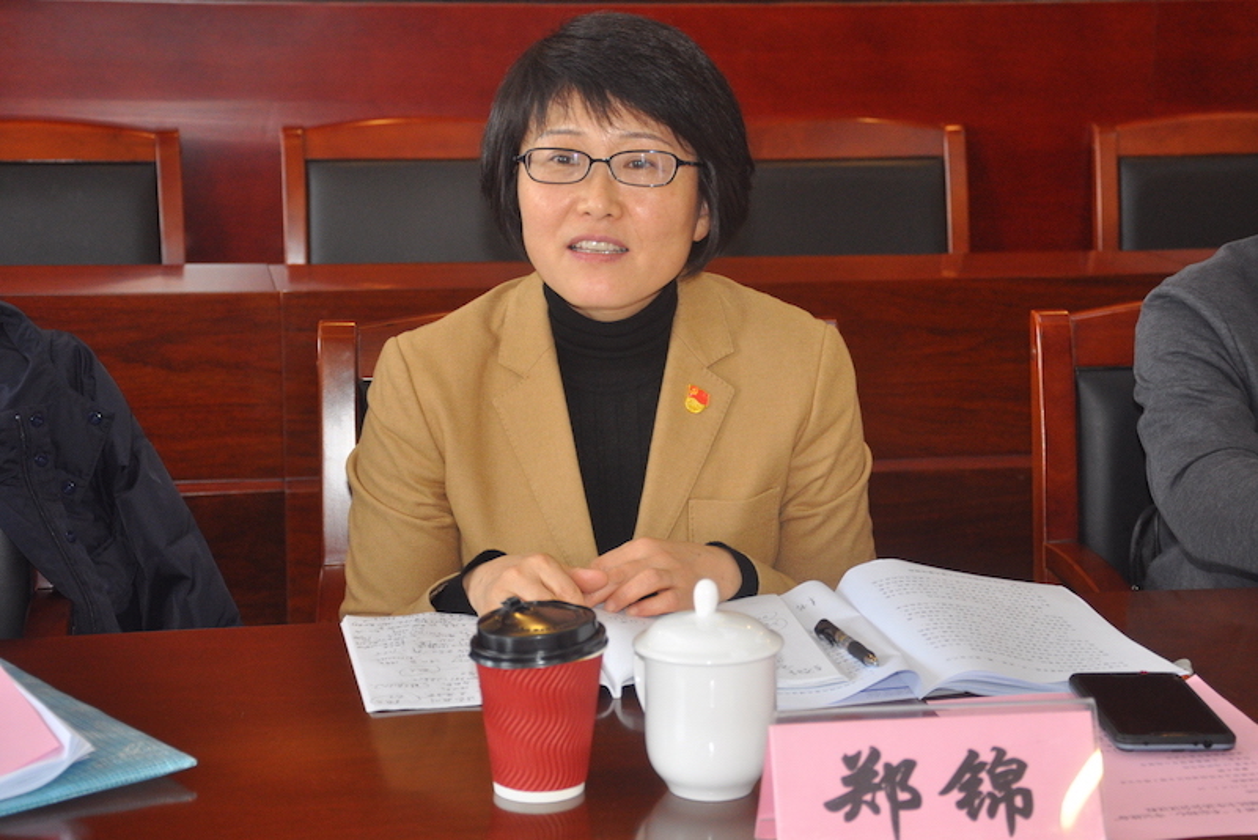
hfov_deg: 28.1
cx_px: 629
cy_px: 420
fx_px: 2517
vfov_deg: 18.9
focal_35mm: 72
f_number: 4.8
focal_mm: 48
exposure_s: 1/60
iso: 800
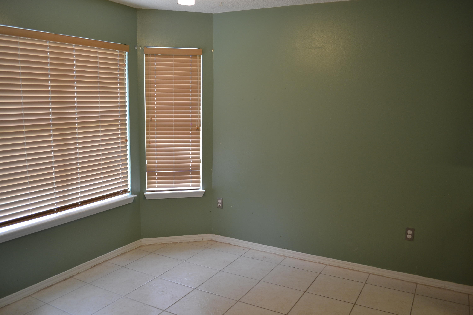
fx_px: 394
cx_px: 236
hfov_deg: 61.9
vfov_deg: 43.6
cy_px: 158
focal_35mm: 30
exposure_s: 1/60
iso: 400
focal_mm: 20
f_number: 3.8
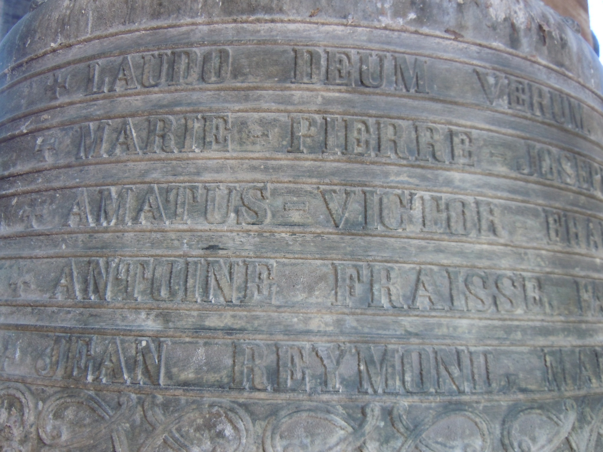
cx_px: 302
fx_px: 523
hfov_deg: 60.0
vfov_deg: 46.8
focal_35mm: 30
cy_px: 226
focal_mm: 5.4
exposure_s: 1/60
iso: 200
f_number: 3.5
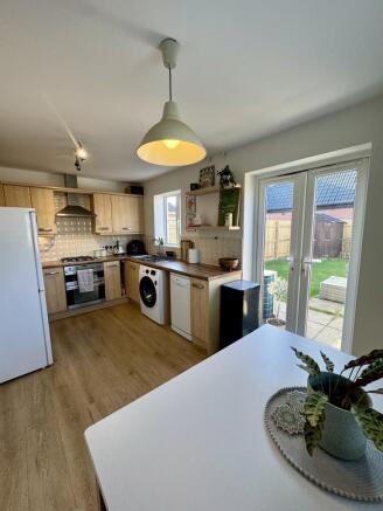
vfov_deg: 102.0
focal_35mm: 14
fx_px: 206
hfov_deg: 85.7
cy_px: 256
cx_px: 192
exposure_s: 1/100
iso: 64
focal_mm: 2.22
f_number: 2.2
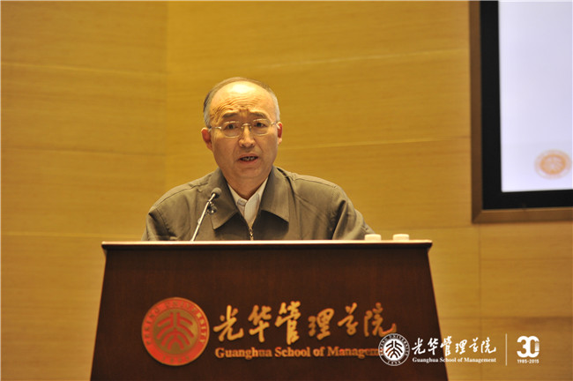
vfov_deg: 15.9
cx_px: 286
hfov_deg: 23.7
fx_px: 1367
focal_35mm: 86
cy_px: 190
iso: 1600
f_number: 3.5
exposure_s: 1/100
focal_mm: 86
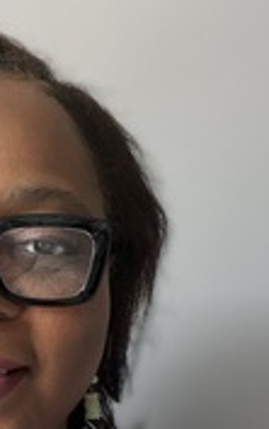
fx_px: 807
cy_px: 388
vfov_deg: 28.6
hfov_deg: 18.2
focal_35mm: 69
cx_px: -34
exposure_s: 1/60
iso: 200
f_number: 2.2
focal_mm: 2.71
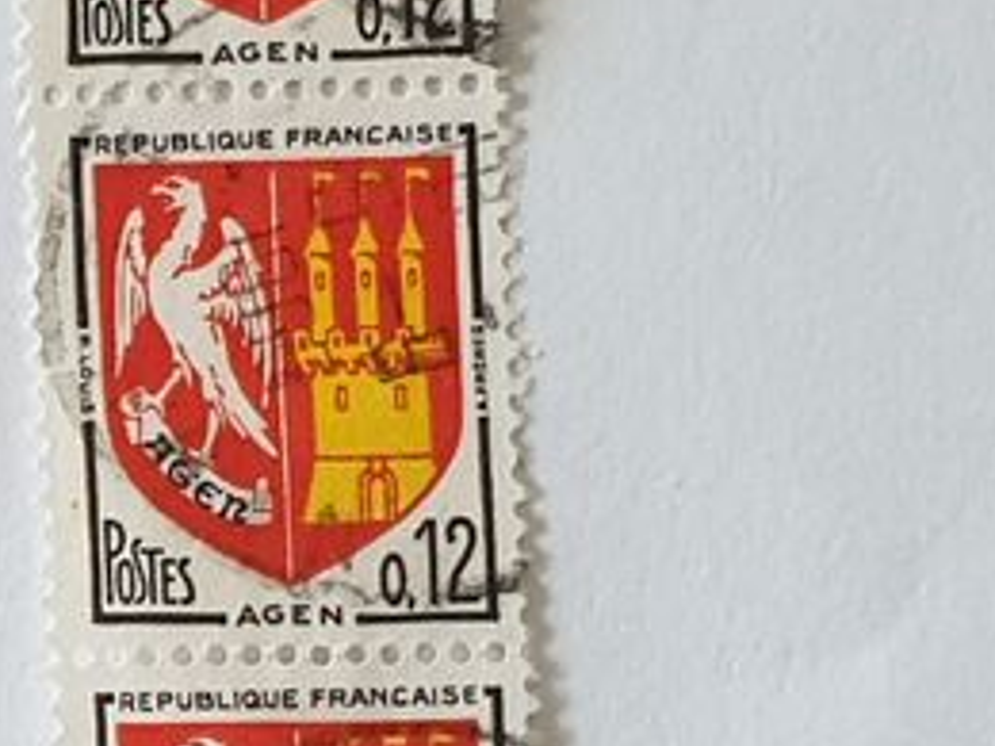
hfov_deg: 16.7
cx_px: -742
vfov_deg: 14.7
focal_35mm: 100
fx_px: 2874
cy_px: 658
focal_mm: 4.3
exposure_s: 1/34
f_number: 2.4
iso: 250
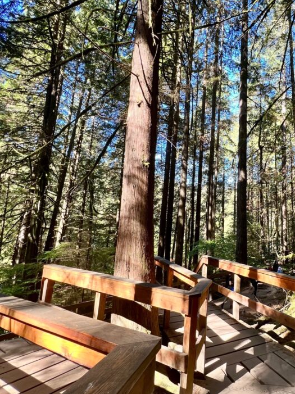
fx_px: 216
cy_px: 191
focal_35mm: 19
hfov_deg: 63.1
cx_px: 233
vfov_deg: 84.7
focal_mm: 1.57
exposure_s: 1/99
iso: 64
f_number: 1.8
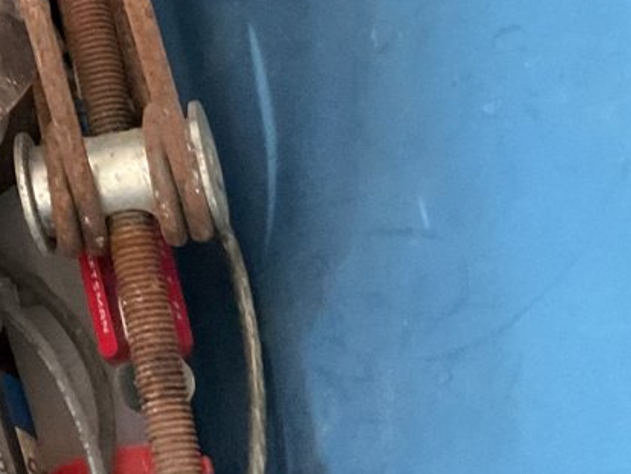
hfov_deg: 15.9
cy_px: -36
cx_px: -485
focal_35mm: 106
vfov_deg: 13.7
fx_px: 1933
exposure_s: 1/30
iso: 500
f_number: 1.8
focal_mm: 3
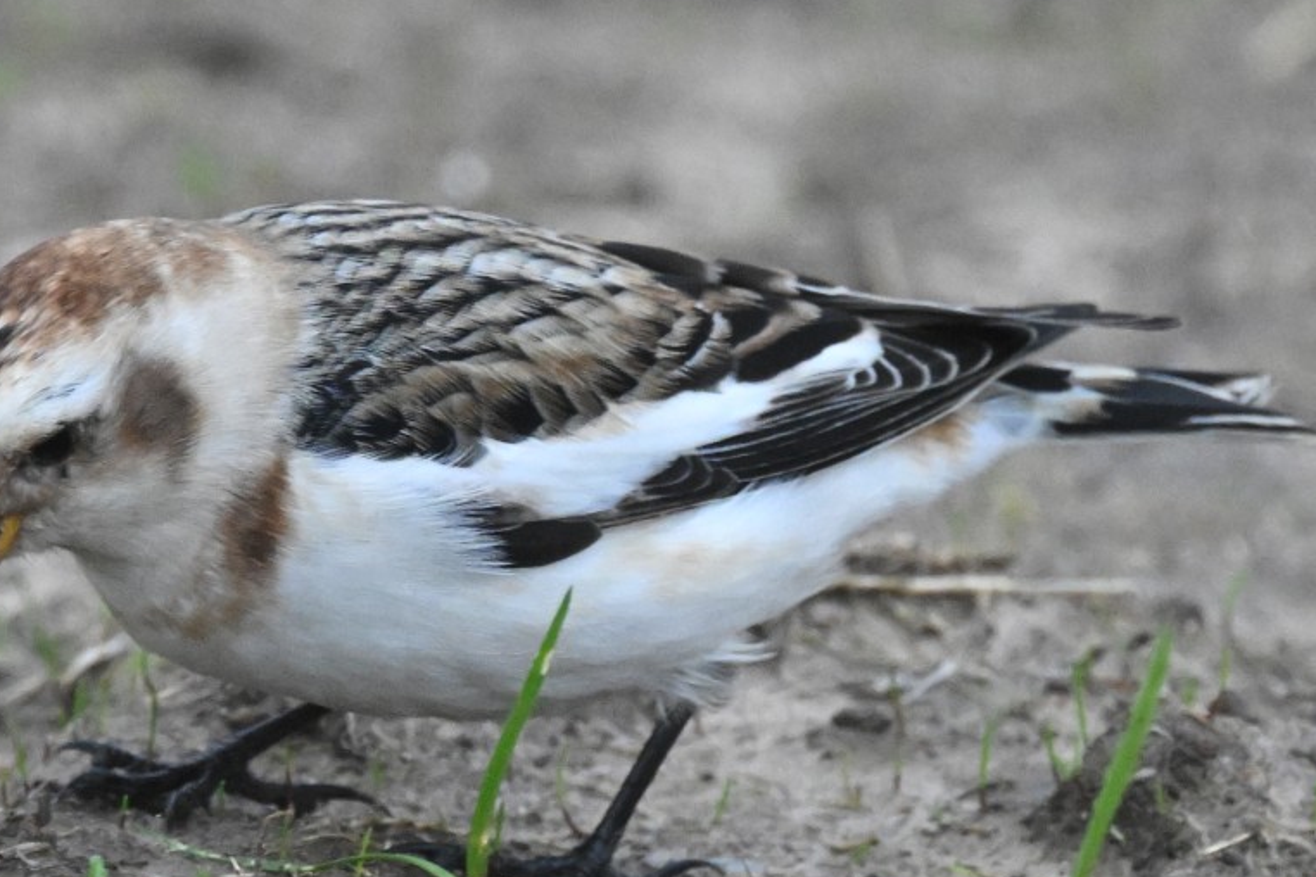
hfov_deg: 1.9
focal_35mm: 1058
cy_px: 623
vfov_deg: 1.3
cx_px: 446
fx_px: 38673
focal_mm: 700
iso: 6400
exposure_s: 1/1000
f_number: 8
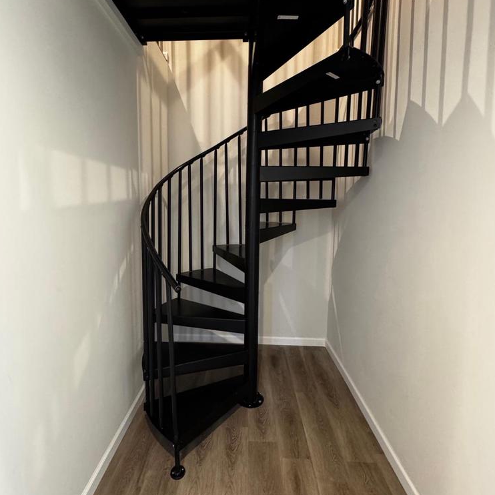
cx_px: 230
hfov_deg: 80.6
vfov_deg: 80.7
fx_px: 291
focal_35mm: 18
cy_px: 234
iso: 800
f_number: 2.2
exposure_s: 1/60
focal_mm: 2.22
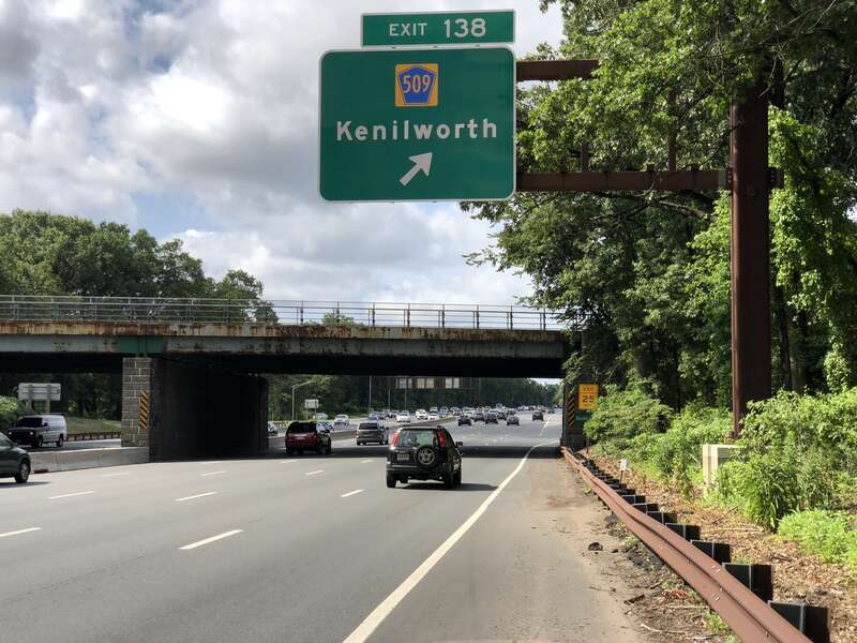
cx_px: 428
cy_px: 322
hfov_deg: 36.8
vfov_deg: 28.0
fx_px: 1287
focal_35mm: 52
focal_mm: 6
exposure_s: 1/883
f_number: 2.4
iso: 16
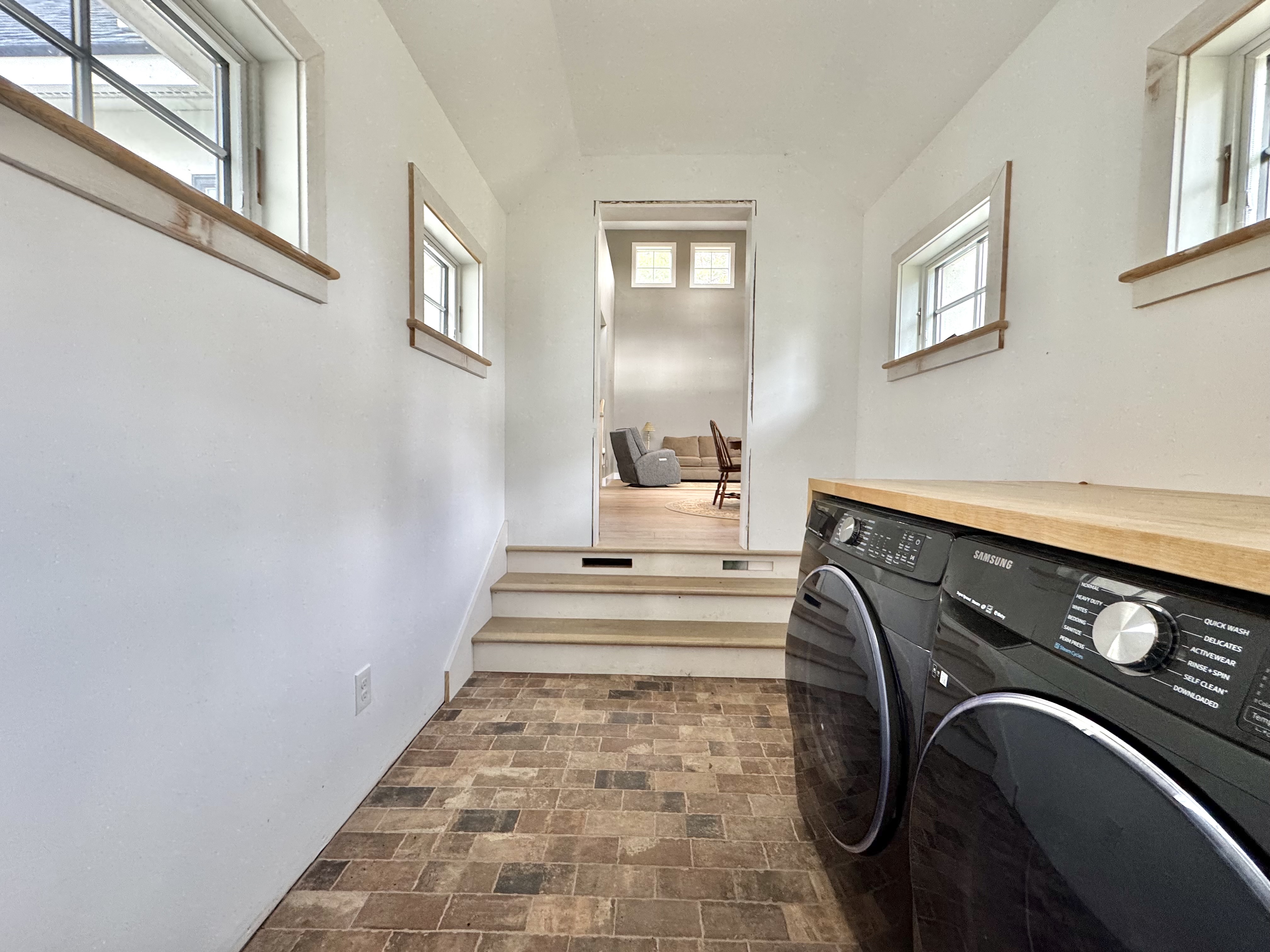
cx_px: 635
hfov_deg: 102.1
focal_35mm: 14
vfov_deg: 85.7
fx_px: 514
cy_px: 476
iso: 200
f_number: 2.2
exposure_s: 1/60
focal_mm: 2.22
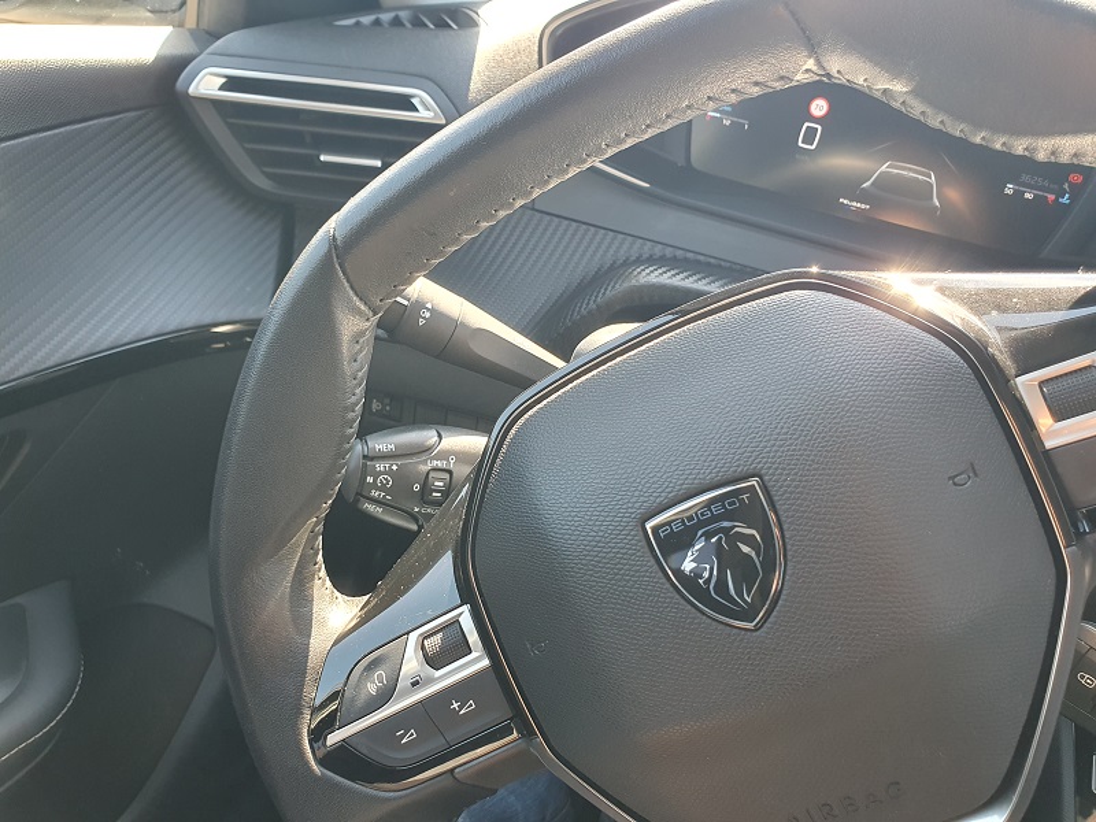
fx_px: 823
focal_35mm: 26
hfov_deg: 67.3
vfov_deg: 53.1
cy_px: 411
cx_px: 548
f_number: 2.4
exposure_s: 1/120
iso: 160
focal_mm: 4.32
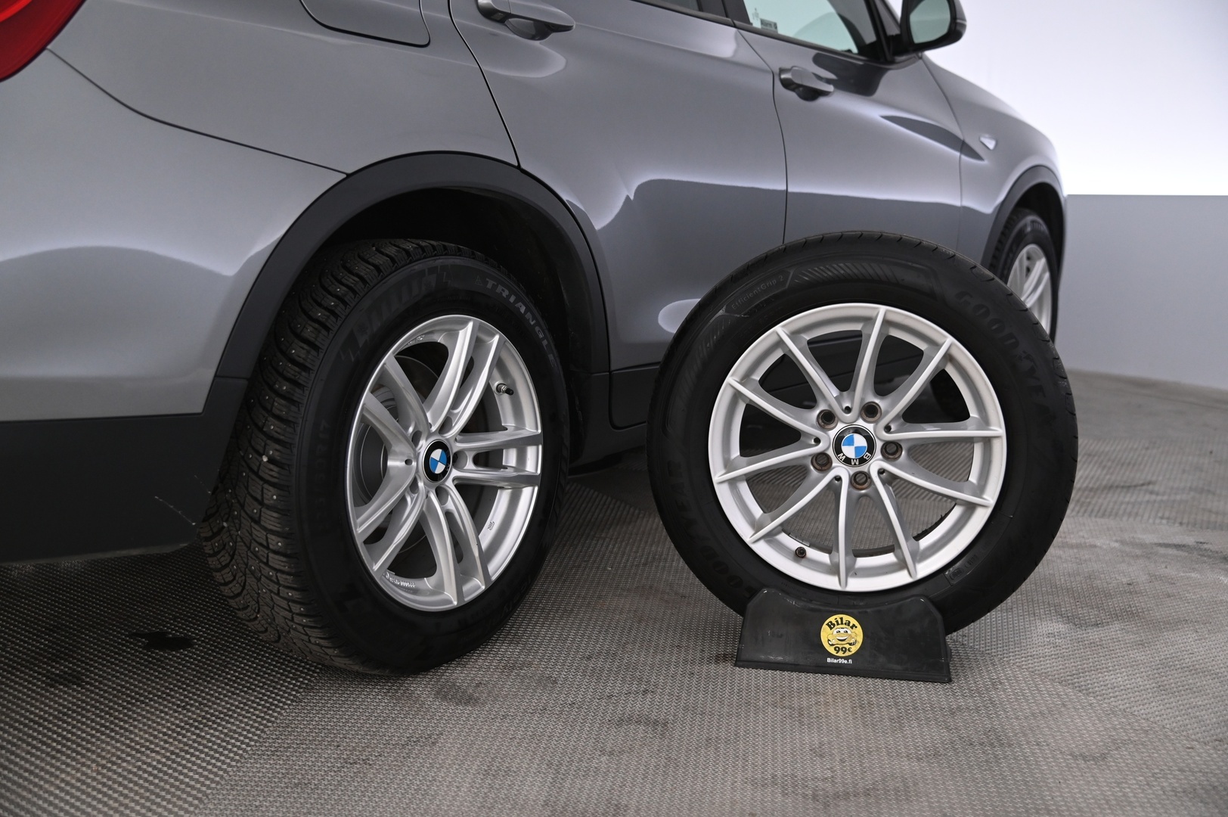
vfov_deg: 30.5
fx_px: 1500
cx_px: 614
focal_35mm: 44
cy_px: 408
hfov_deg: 44.5
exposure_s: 1/100
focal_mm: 44
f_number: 4
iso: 2000
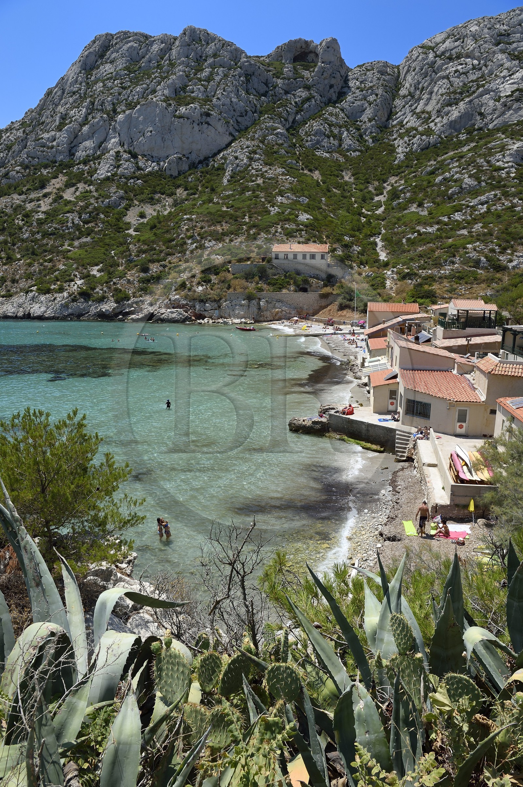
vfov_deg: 73.8
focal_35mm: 24
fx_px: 524
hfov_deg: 53.1
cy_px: 394
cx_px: 262
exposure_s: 1/250
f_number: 16
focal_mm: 24
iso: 200
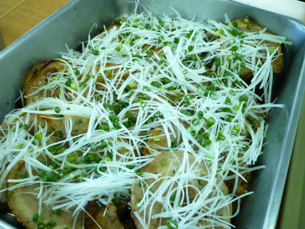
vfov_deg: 40.7
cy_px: 114
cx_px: 152
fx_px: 308
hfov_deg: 52.6
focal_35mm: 35
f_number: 2.8
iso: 160
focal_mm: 5.8
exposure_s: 1/30
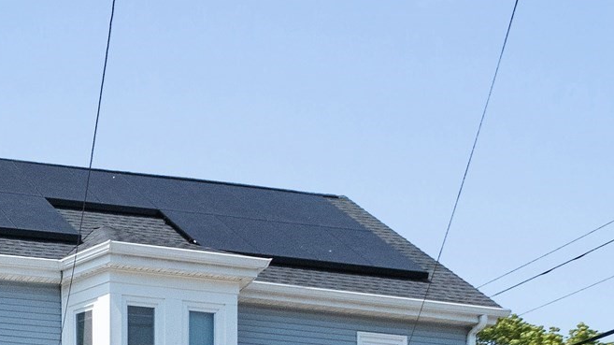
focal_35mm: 49
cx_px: -282
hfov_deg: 28.8
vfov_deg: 23.1
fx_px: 797
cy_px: 368
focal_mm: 10
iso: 800
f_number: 6.3
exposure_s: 1/4000
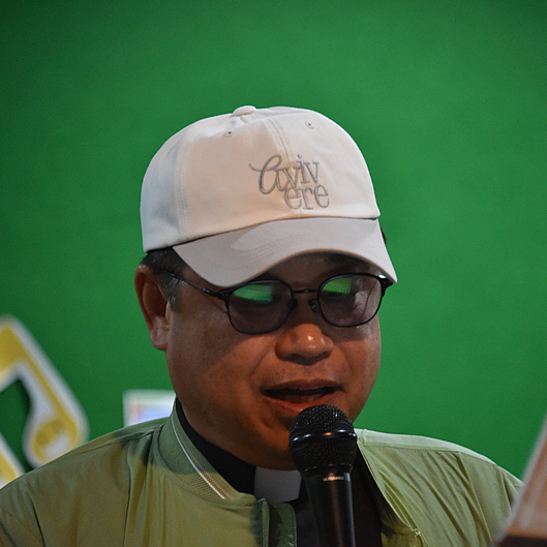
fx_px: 5739
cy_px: 272
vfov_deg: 5.5
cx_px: 343
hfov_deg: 5.5
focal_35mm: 321
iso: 4000
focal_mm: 250
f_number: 5.6
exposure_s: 1/160
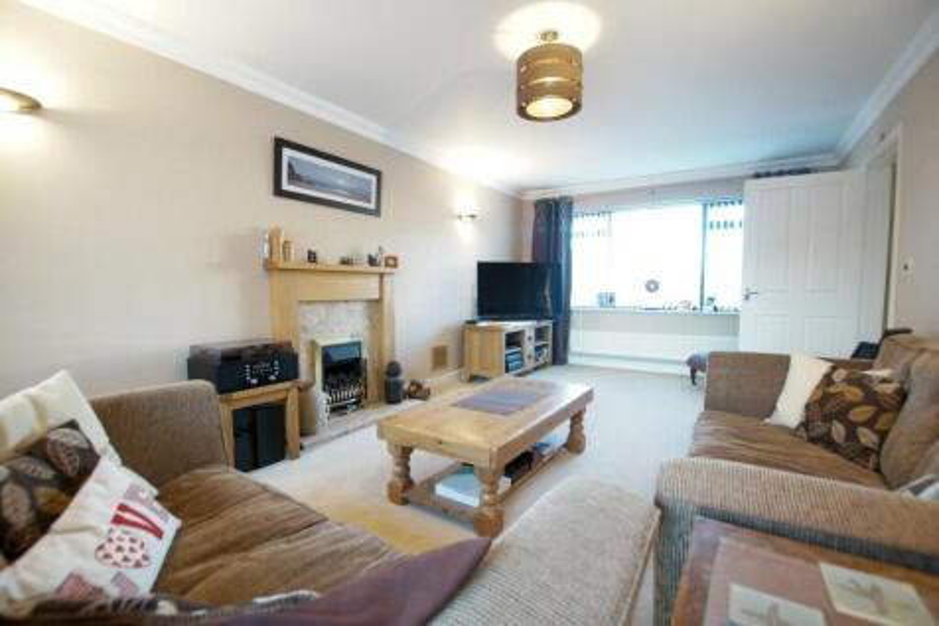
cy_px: 313
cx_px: 470
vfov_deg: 77.3
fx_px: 391
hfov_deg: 100.4
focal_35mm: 15
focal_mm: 10
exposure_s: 1/60
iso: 2500
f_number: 4
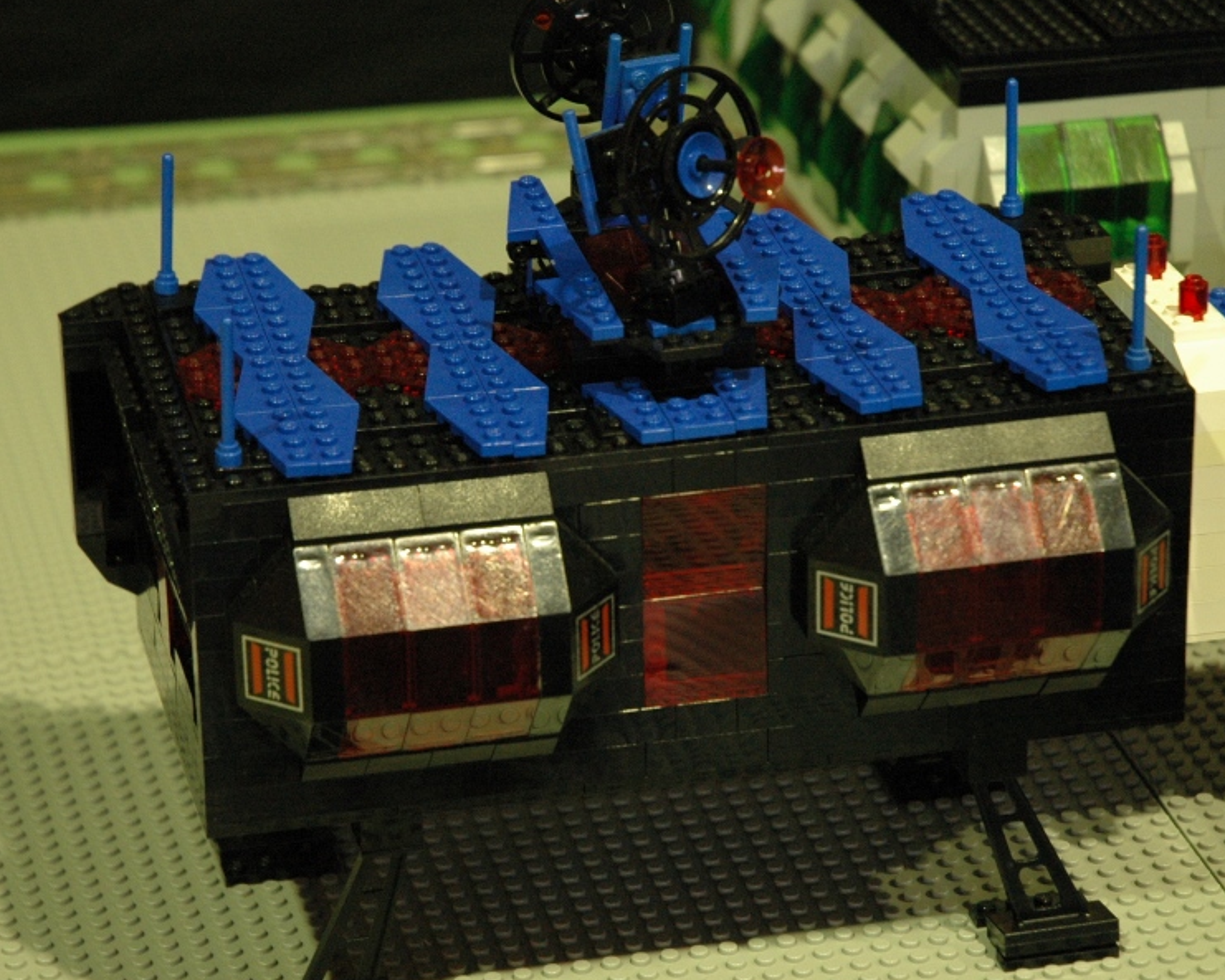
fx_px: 4931
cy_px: 542
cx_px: 681
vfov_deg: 11.4
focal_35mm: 136
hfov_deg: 14.2
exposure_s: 1/13
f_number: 4.5
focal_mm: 70
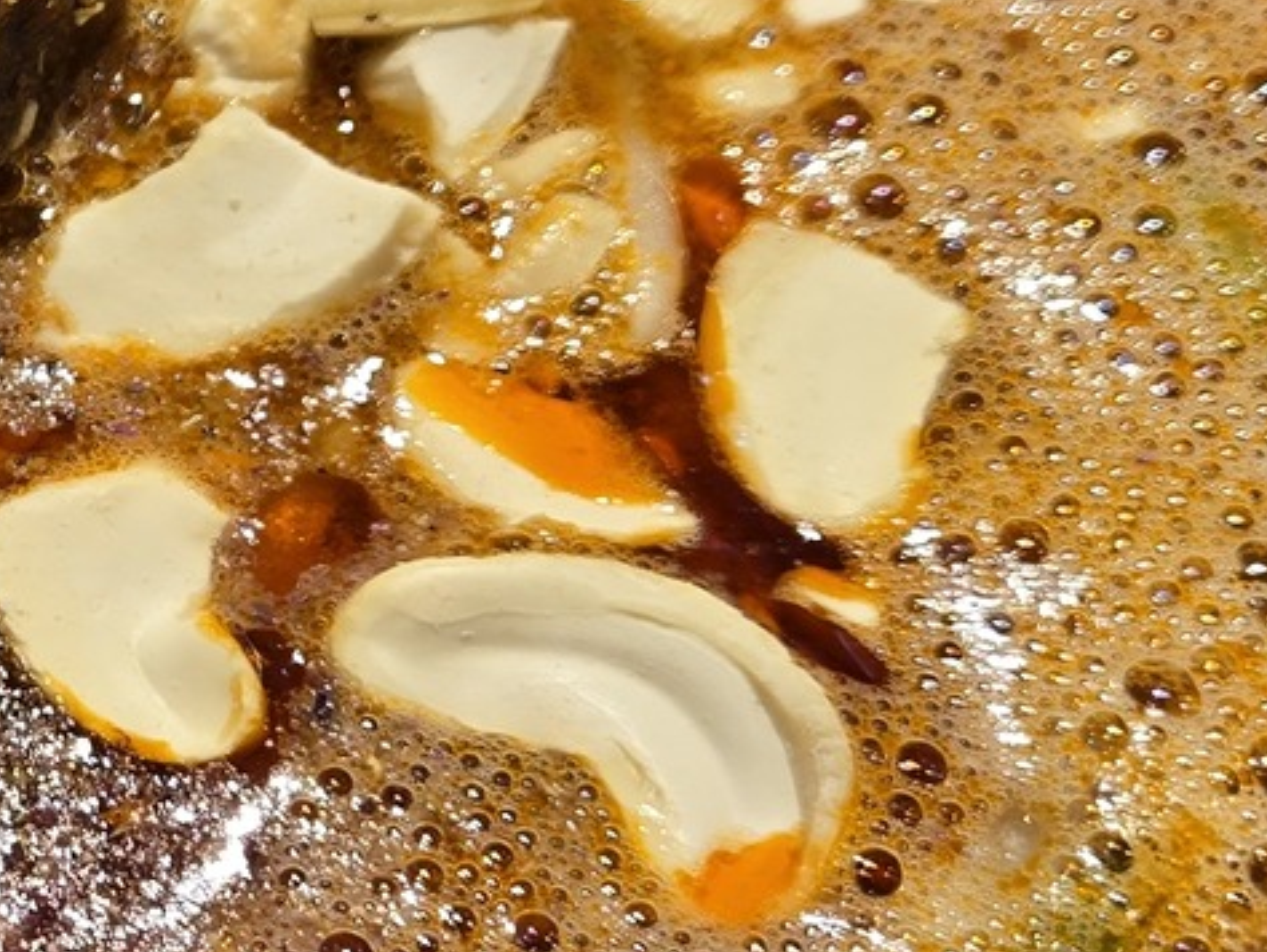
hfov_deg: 19.0
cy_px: 412
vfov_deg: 15.3
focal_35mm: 97
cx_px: -310
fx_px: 3552
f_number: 1.8
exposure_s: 1/100
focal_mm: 5.4
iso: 40
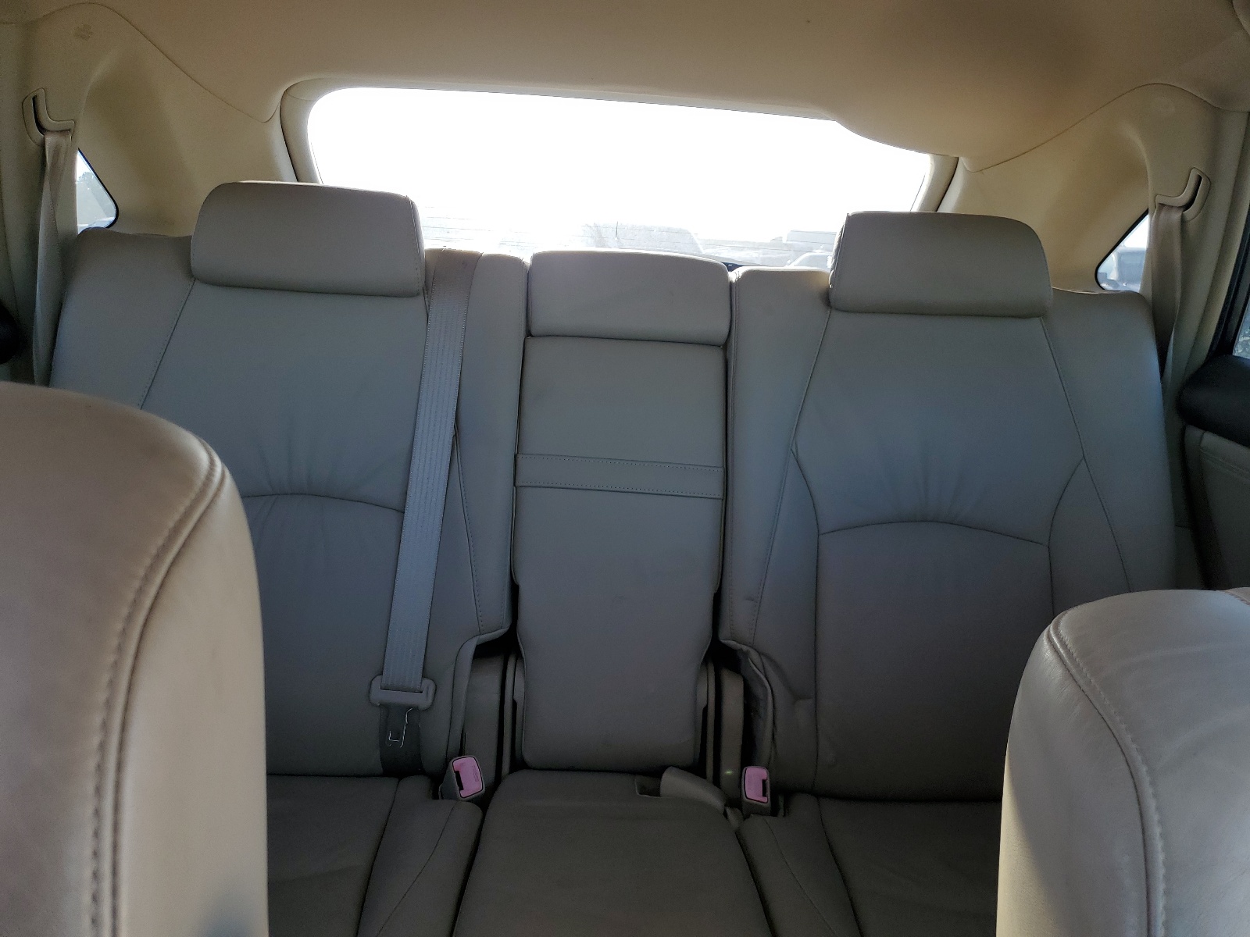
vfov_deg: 53.1
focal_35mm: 26
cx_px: 625
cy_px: 468
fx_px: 939
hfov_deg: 67.3
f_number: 1.5
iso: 50
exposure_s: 1/256
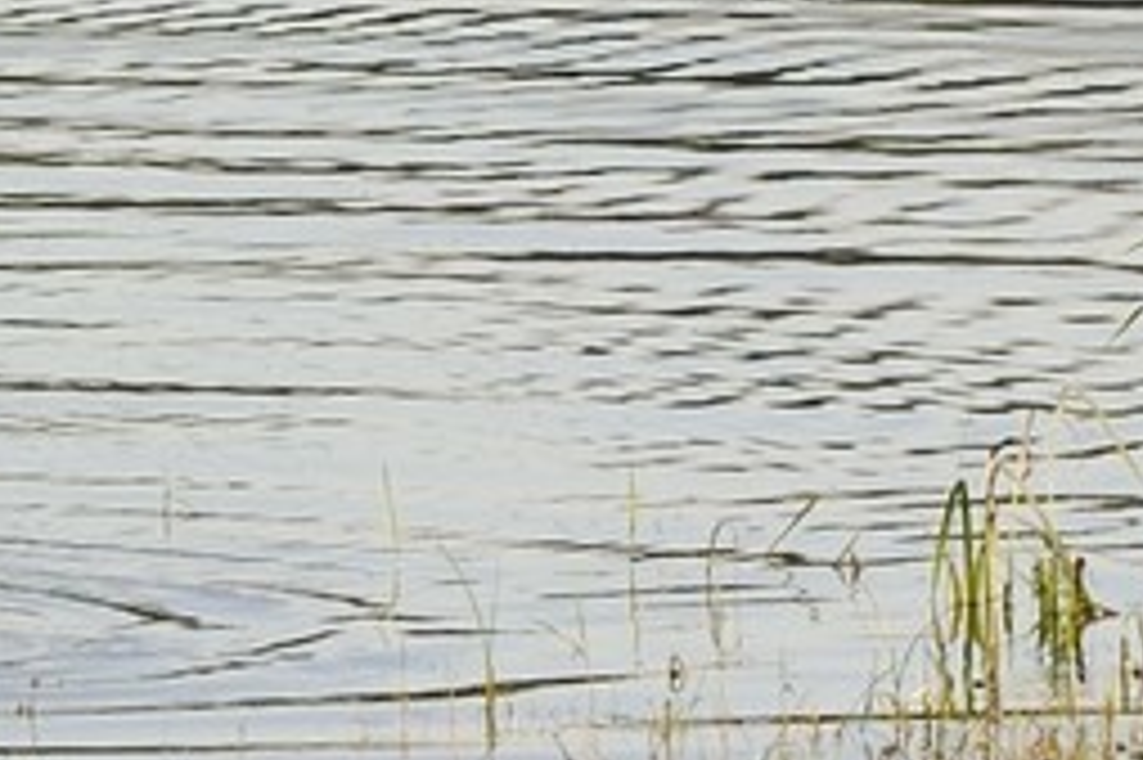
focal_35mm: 1103
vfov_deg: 1.2
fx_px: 34996
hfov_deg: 1.9
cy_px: -1079
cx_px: -2254
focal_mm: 175
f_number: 13
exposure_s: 1/250
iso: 400
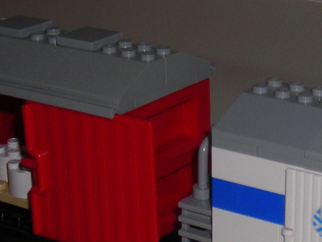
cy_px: 244
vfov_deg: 10.8
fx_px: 1265
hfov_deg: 14.5
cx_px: 234
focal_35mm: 136
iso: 50
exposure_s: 1/60.1
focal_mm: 6.3
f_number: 3.2
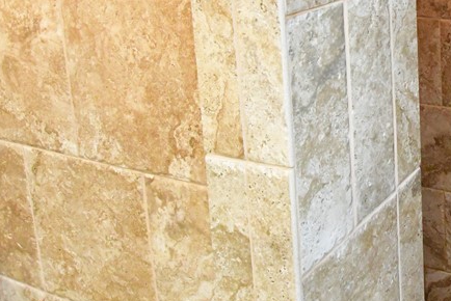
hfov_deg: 36.0
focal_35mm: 45
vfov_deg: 27.5
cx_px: 512
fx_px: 564
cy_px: -24
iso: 7200
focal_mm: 12
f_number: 8
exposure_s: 1/100
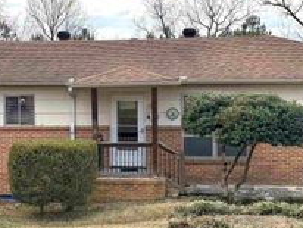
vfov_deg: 23.3
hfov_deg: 30.4
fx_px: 552
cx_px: 99
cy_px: 114
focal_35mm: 63
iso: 50
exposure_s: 1/1912
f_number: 1.6
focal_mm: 5.96
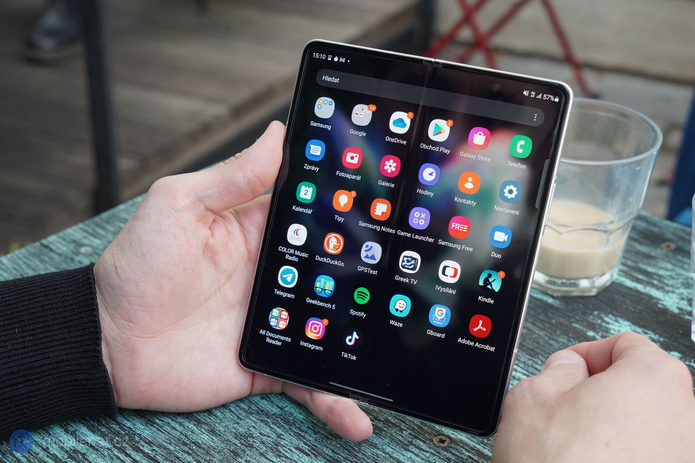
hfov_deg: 35.1
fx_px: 1100
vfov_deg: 23.8
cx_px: 348
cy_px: 232
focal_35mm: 57
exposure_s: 1/200
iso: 2000
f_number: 8
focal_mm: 57
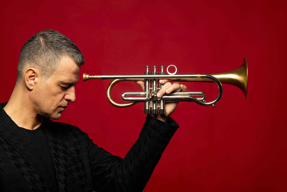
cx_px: 144
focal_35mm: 66
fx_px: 526
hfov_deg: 30.5
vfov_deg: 20.6
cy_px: 96
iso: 100
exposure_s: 1/125
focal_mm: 66
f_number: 13
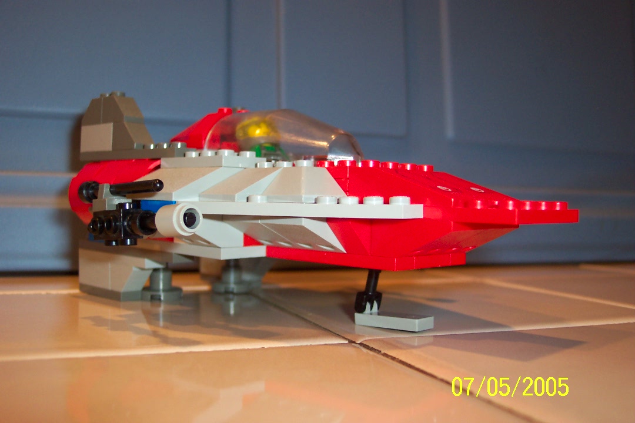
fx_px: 670
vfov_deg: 35.1
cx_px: 318
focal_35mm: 38
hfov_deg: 50.7
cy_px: 212
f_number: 2.8
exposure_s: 1/30
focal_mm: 8
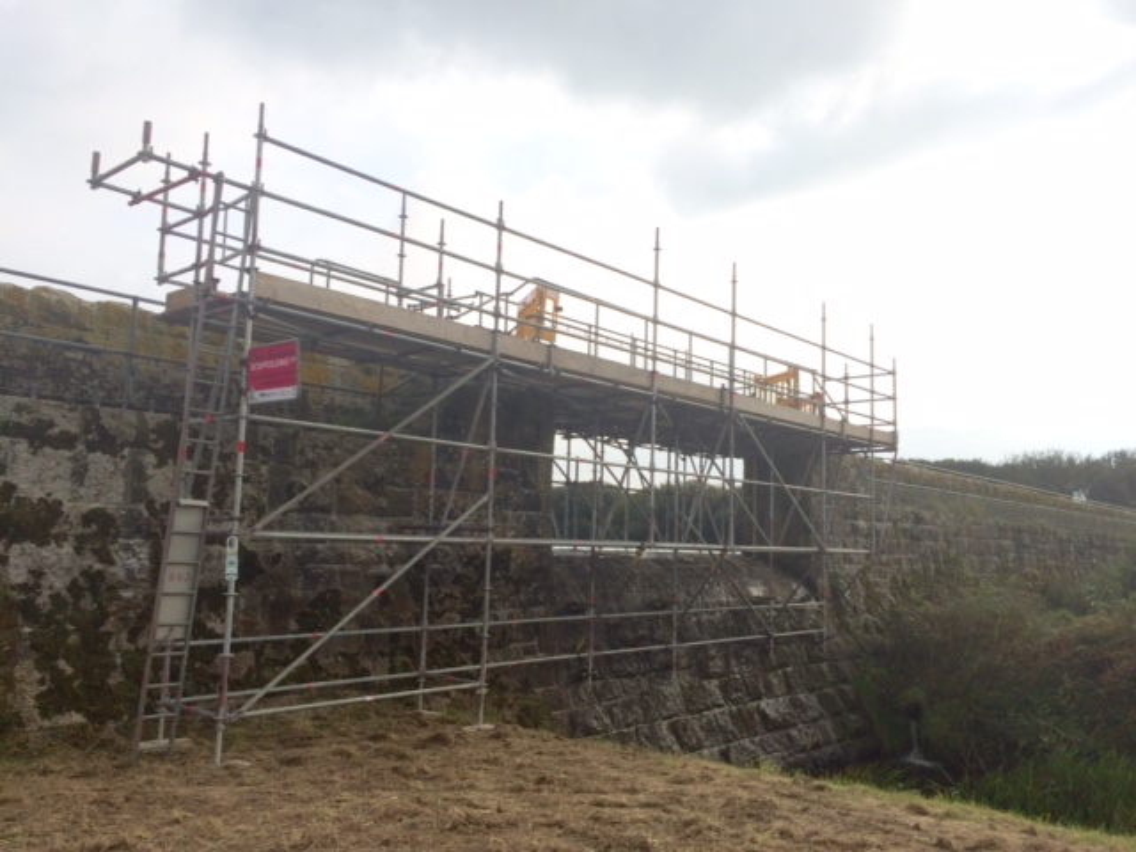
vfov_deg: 48.2
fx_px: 952
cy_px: 426
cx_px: 568
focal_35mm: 29
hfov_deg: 61.7
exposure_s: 1/1001
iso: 32
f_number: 2.2
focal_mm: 4.15
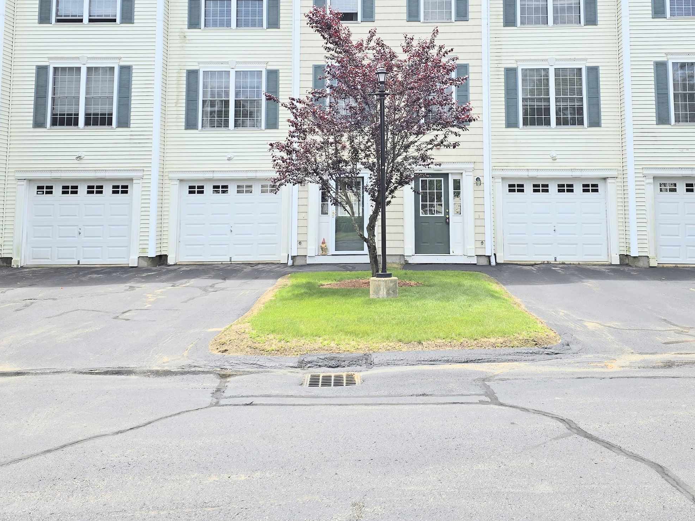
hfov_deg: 51.2
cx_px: 395
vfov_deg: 38.5
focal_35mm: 36
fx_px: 723
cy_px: 123
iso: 12
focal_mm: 6.3
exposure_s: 1/1437
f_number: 1.7
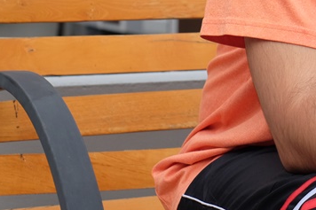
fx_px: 1413
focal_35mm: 161
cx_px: 433
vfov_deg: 8.4
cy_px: -95
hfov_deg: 12.3
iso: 400
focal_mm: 35
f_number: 4.5
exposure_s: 1/160
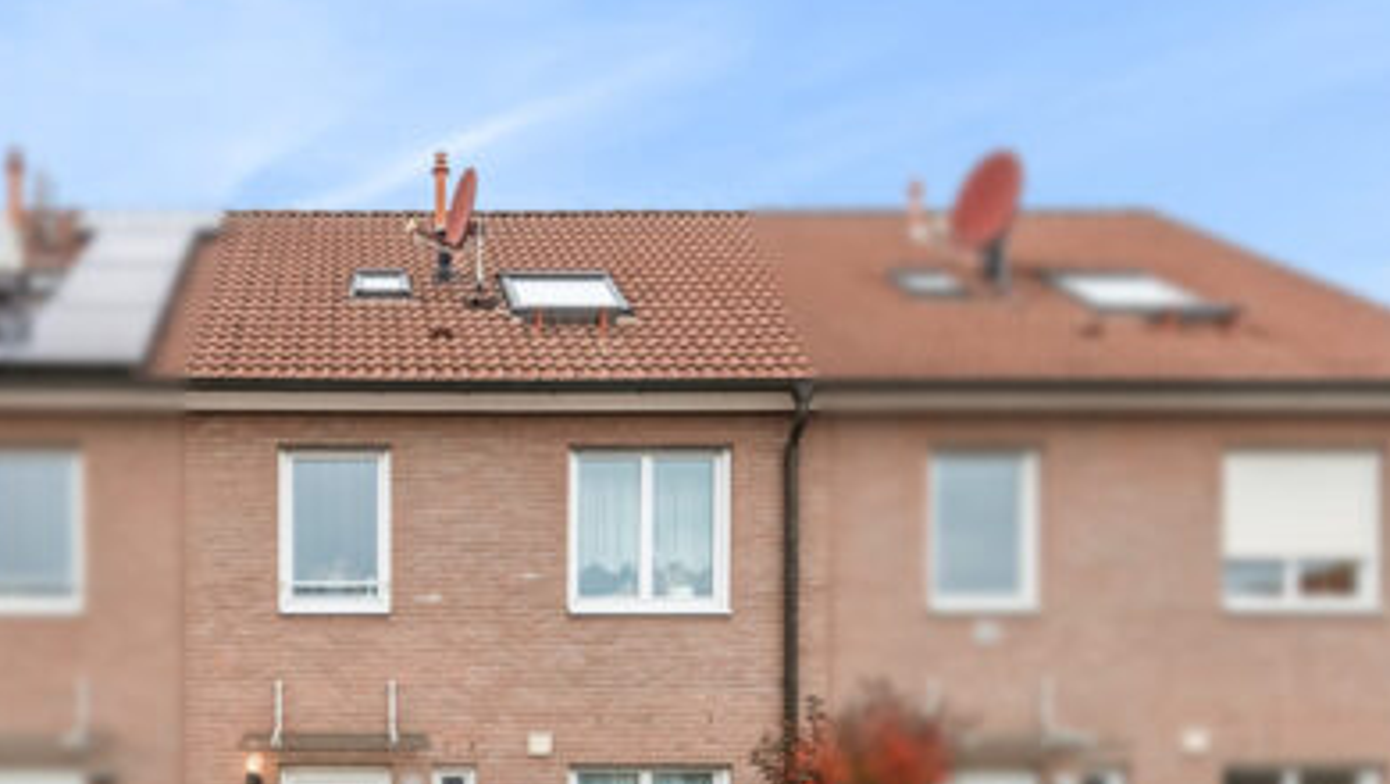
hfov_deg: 56.7
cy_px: 868
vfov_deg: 31.6
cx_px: 356
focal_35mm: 33
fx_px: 1217
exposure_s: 1/60
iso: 200
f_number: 11
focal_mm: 16
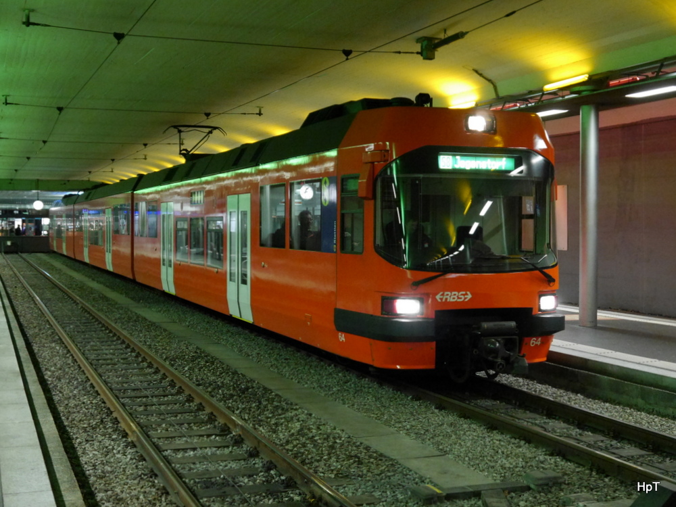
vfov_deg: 29.1
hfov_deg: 38.2
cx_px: 338
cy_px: 254
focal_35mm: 50
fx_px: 976
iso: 3200
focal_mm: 25
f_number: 4.6
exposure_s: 1/40
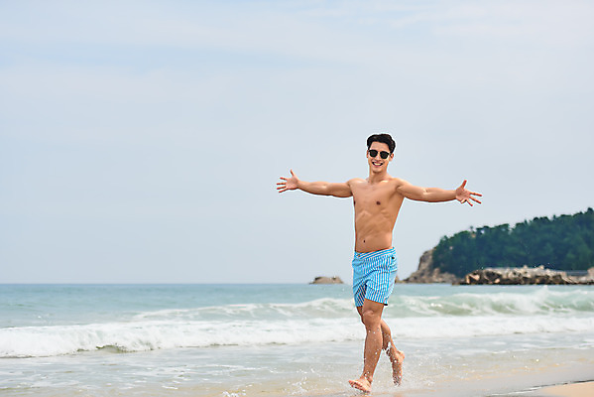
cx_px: 297
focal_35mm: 70
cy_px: 198
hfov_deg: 28.8
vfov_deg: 19.5
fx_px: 1156
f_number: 2.8
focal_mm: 70
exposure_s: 1/4000
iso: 100
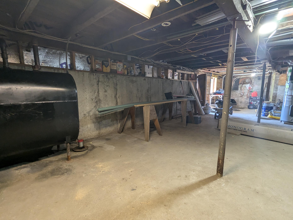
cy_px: 117
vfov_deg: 74.7
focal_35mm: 17
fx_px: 144
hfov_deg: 91.0
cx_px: 142
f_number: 2.2
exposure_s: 1/40
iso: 156
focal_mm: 2.35
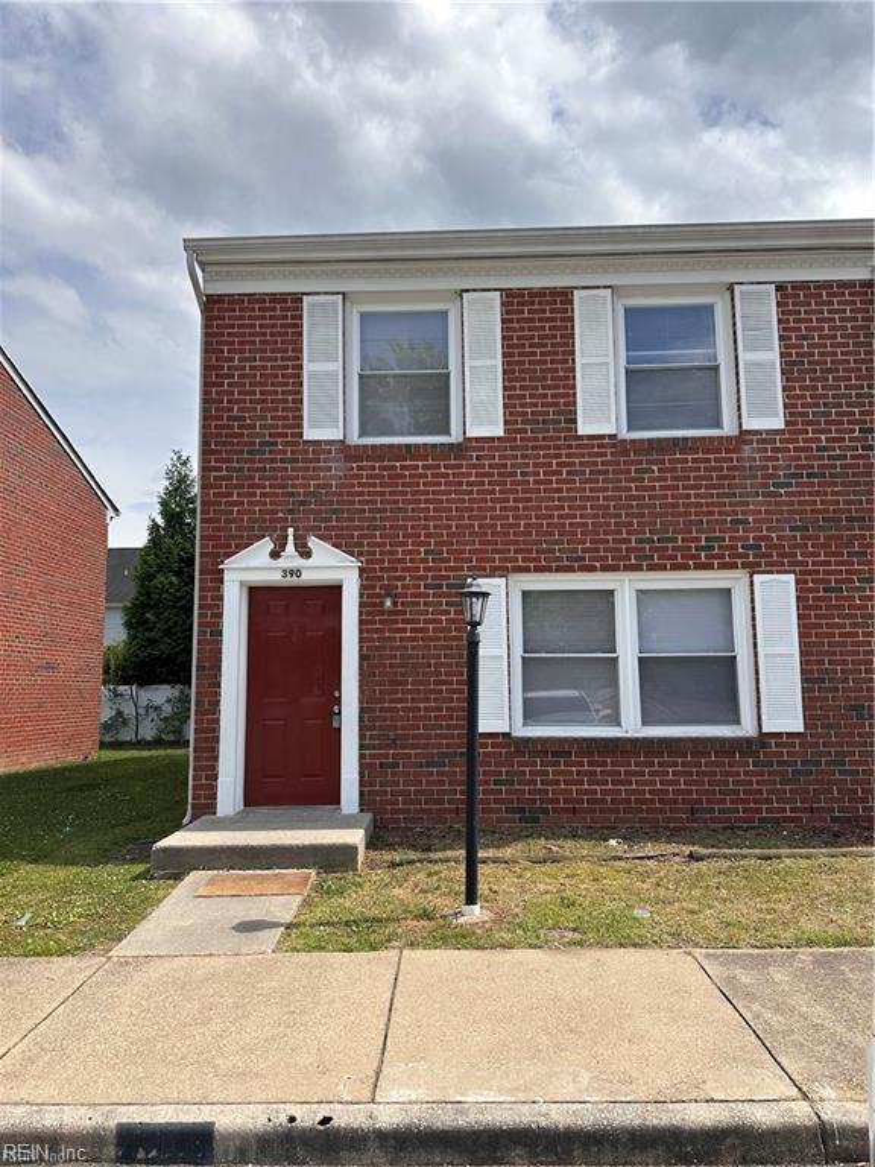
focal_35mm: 24
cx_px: 438
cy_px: 584
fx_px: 809
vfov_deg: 71.6
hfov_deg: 56.8
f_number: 1.78
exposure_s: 1/5263
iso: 80
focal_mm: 6.86
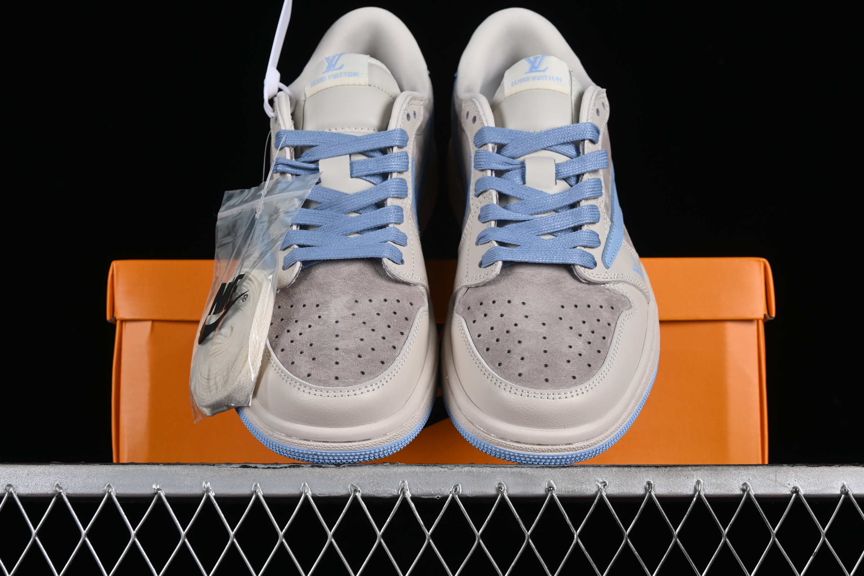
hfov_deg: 27.0
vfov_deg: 18.2
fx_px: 1800
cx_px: 432
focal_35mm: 75
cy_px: 288
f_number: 8
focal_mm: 50
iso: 160
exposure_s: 1/80
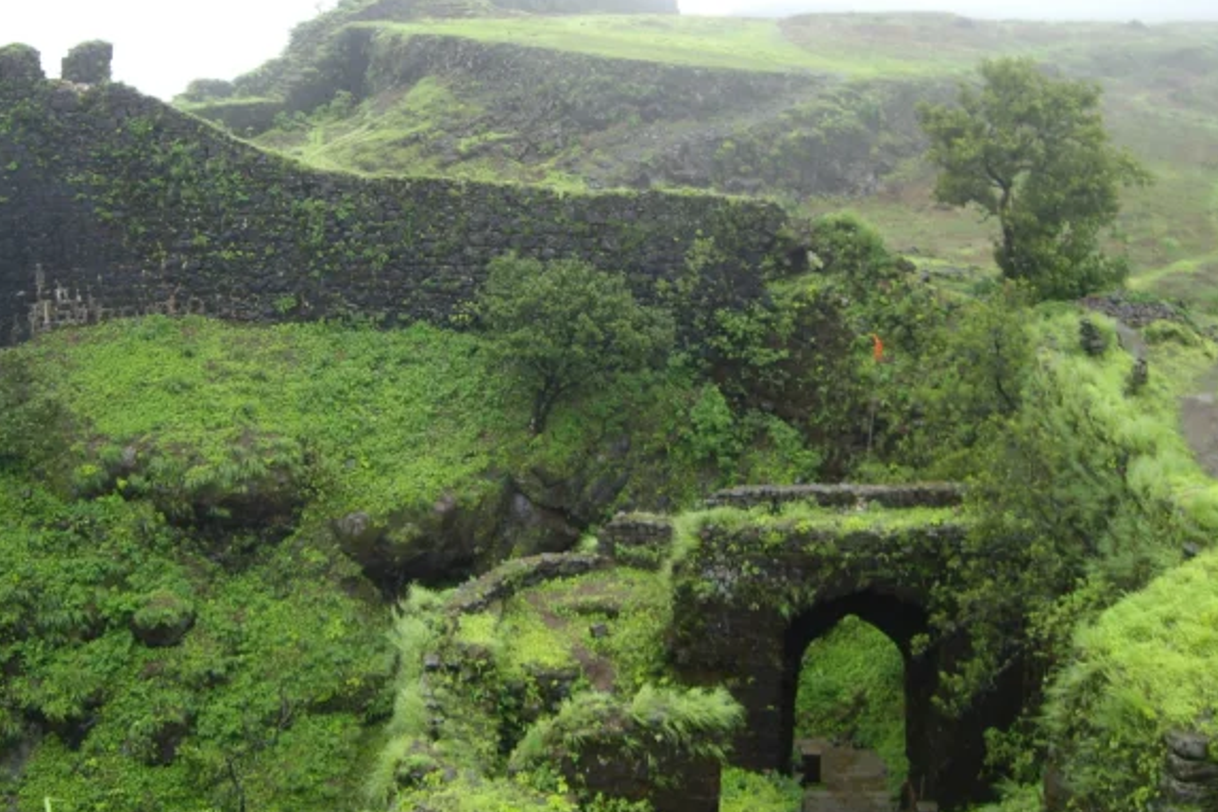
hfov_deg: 37.4
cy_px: 264
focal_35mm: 53
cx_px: 487
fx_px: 1793
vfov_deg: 25.4
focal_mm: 6.2
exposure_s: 1/250
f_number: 2.7
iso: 50
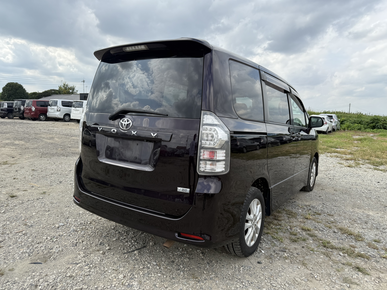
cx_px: 194
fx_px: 268
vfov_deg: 56.8
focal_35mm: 24
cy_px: 145
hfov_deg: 71.6
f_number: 1.78
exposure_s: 1/2703
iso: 80
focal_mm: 6.76
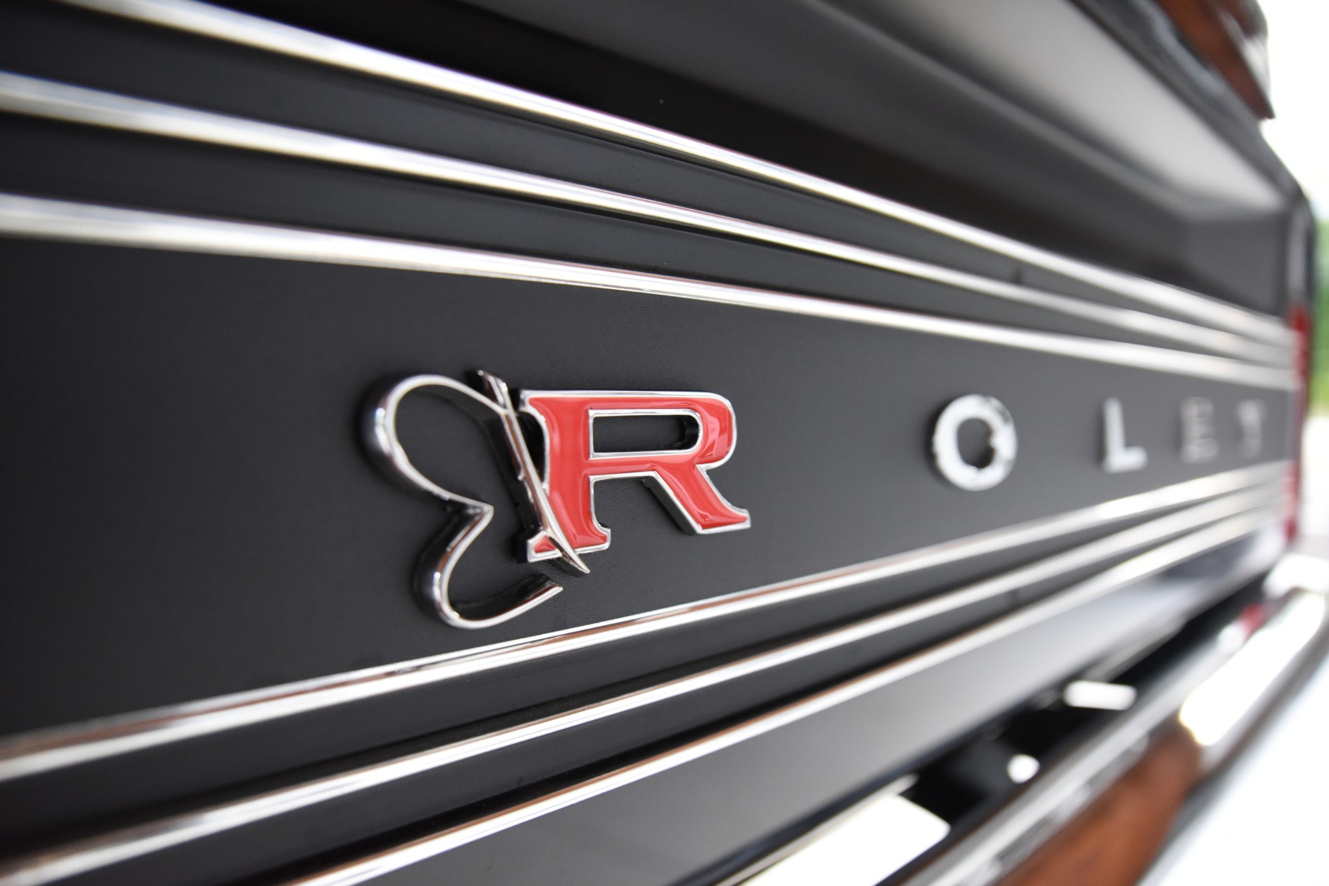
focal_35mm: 24
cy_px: 443
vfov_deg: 53.1
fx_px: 886
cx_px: 664
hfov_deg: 73.7
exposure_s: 1/80
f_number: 2.8
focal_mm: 24
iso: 2800
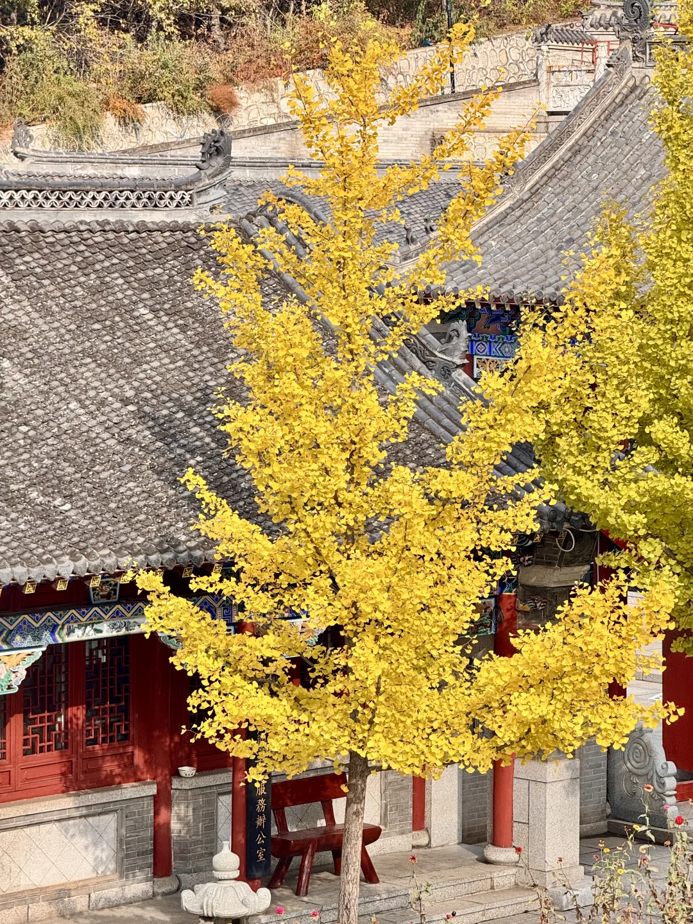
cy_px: 462
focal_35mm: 120
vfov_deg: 16.4
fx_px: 3203
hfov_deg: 12.3
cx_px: 346
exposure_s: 1/360
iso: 50
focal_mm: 15.66
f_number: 2.8
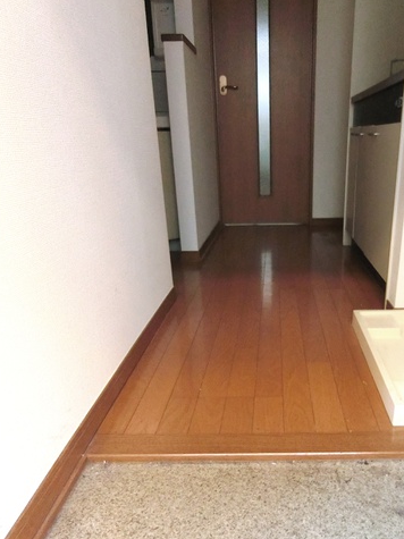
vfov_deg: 62.8
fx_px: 436
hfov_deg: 48.9
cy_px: 329
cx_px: 267
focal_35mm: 28
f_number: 2.7
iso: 640
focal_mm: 4.06
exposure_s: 1/60
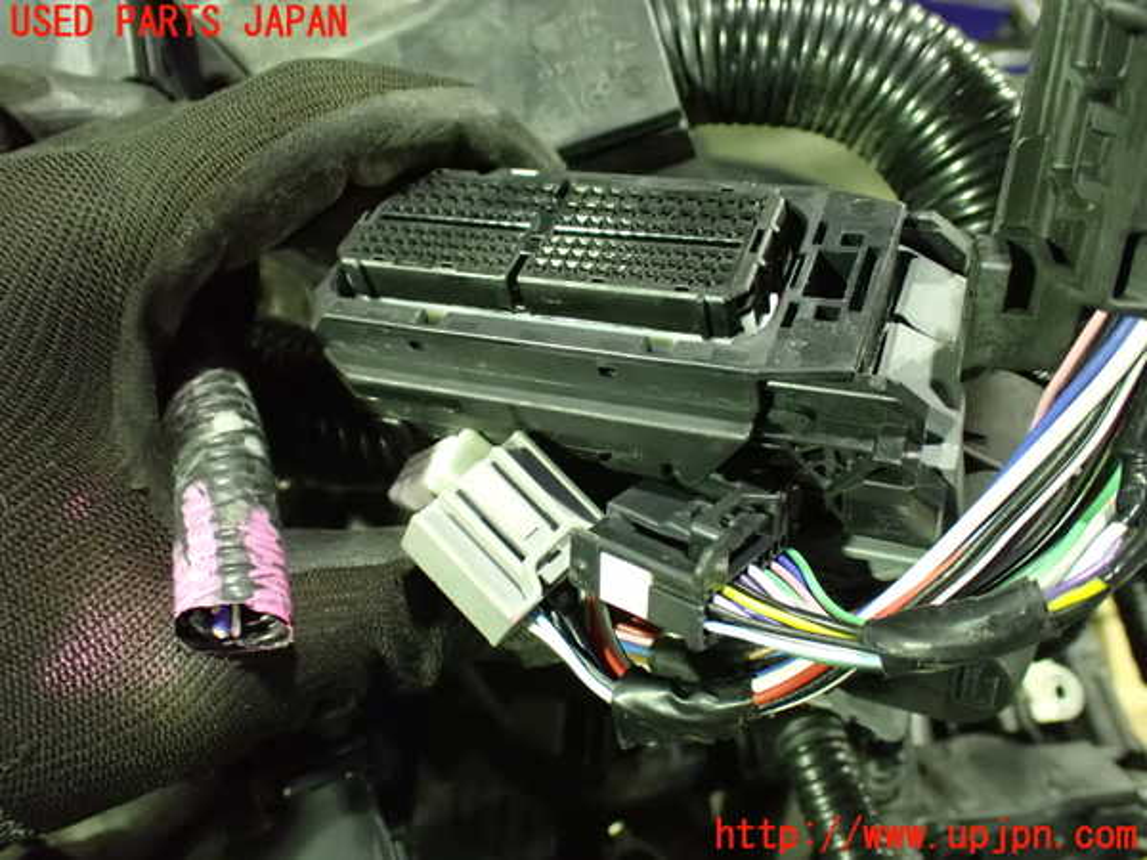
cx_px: 574
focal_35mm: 30
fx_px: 994
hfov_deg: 60.0
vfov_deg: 46.8
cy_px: 430
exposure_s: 1/30
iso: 1600
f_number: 2.3
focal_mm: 5.4
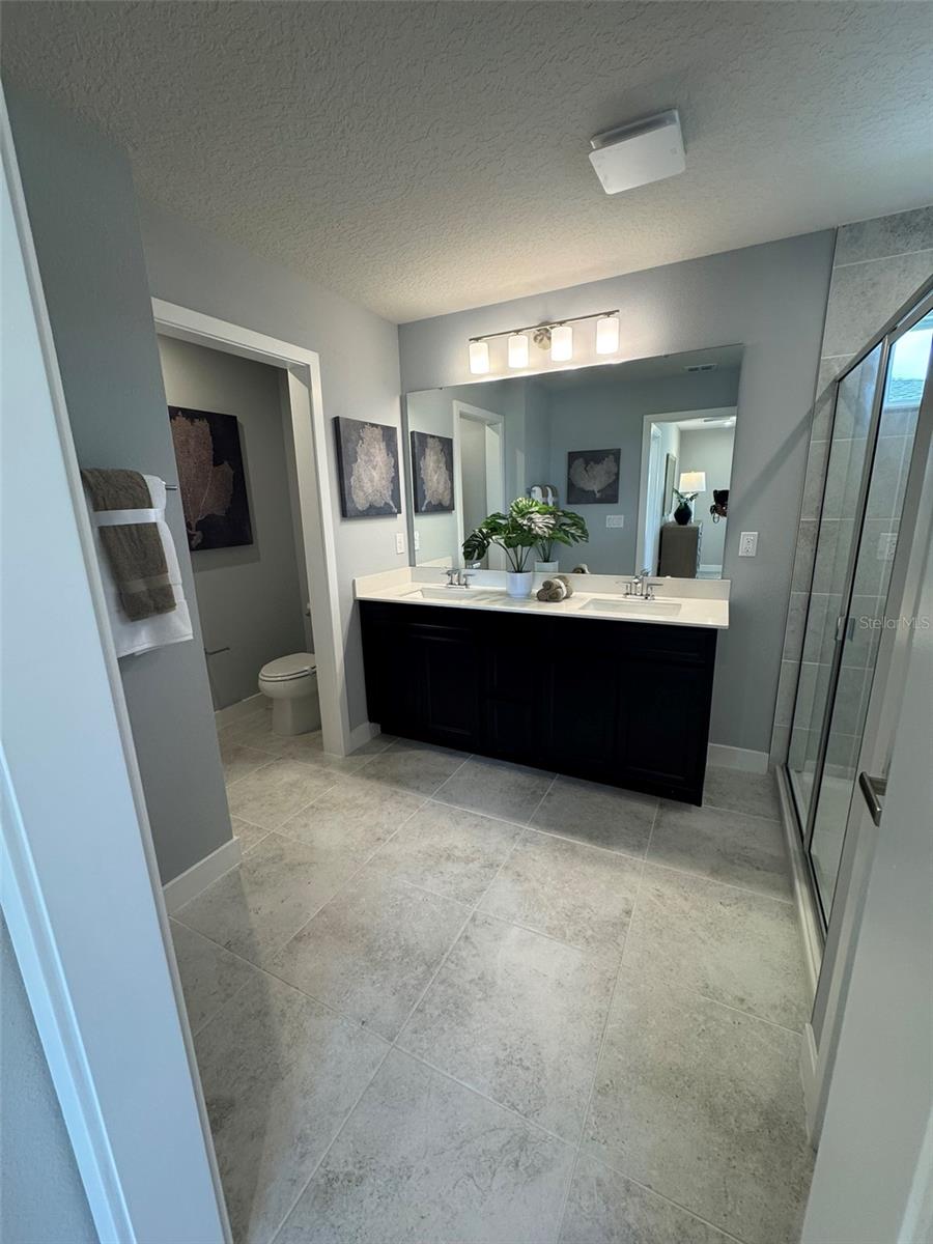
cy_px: 622
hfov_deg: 85.7
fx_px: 503
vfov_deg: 102.1
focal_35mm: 14
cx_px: 466
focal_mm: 2.22
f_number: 2.2
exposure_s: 1/120
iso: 160
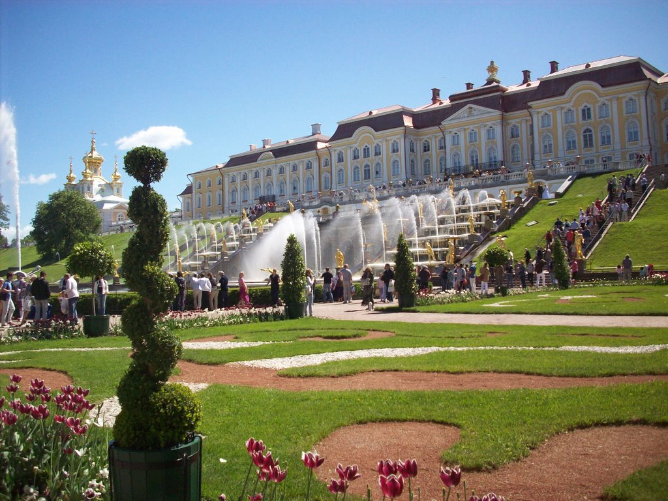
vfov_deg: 38.7
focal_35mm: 37
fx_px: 714
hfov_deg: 50.1
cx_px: 334
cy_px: 250
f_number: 5.6
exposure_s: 1/371
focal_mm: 6.2
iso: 80
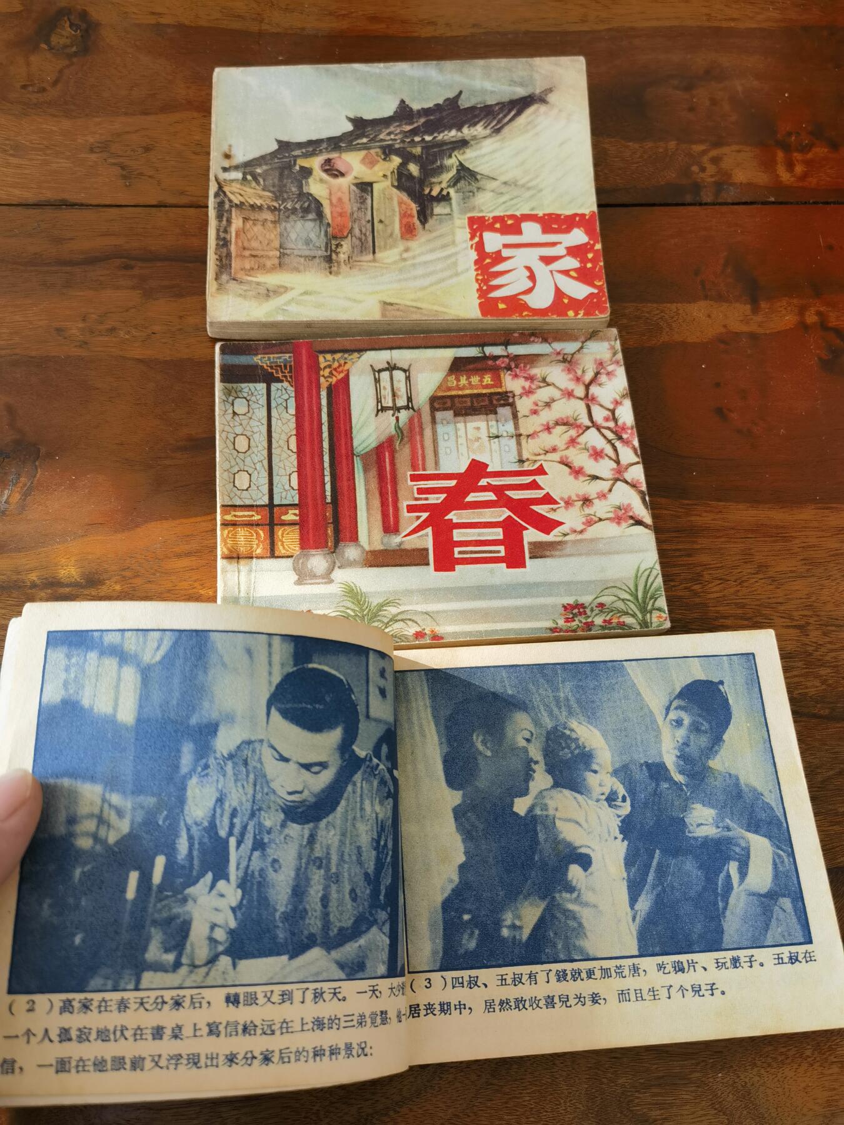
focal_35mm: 30
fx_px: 975
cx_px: 422
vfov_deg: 60.0
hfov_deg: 46.8
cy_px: 562
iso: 80
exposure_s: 1/120
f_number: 1.9
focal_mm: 6.67
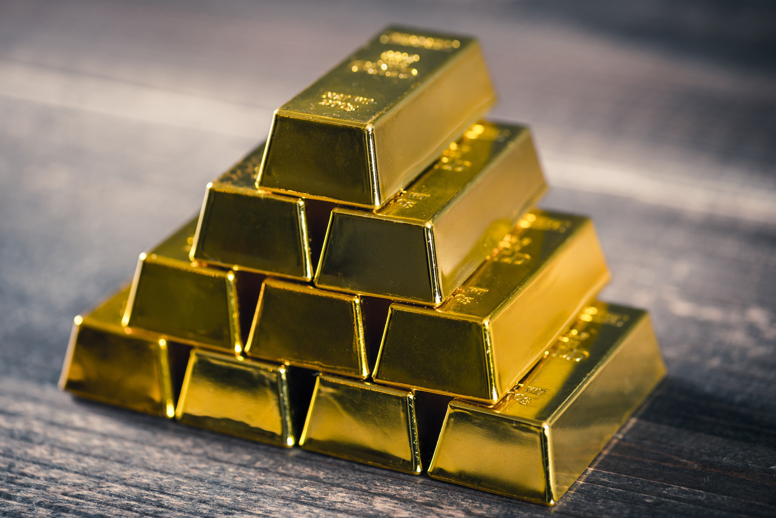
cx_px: 388
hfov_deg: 19.4
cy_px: 259
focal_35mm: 105
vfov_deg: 13.1
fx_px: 2265
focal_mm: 105
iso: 100
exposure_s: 1/125
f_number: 5
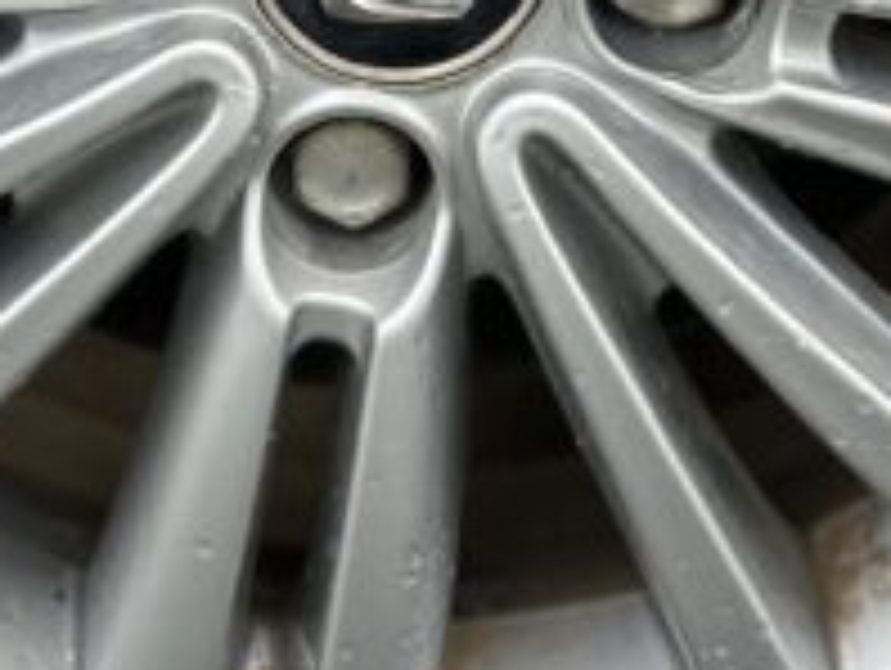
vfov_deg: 13.9
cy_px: -40
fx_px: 2706
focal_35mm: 105
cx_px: 374
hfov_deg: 18.7
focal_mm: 5.7
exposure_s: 1/121
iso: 50
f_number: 1.5
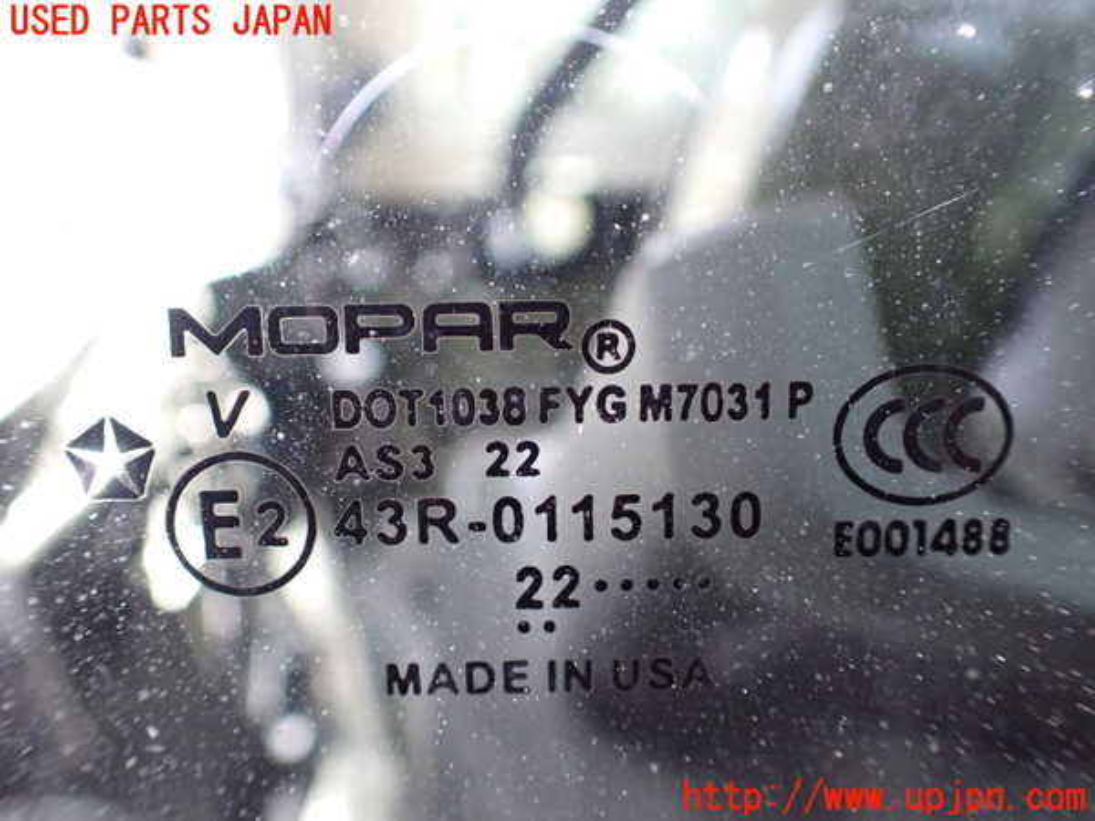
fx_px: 949
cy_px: 410
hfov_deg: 60.0
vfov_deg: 46.8
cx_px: 548
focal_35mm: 30
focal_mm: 5.4
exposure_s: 1/125
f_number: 2.3
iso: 800
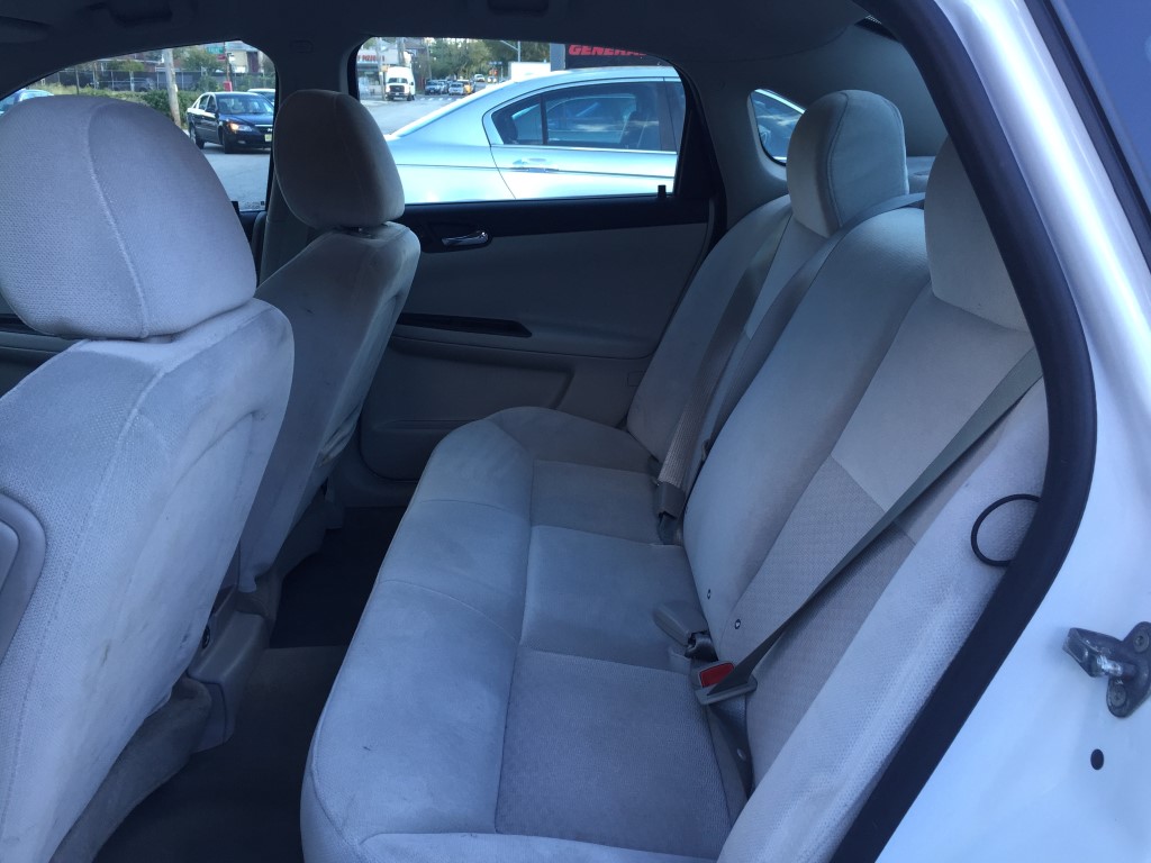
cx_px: 576
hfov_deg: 61.7
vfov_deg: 48.2
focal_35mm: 29
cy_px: 432
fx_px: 964
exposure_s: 1/120
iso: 40
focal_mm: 4.15
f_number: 2.2
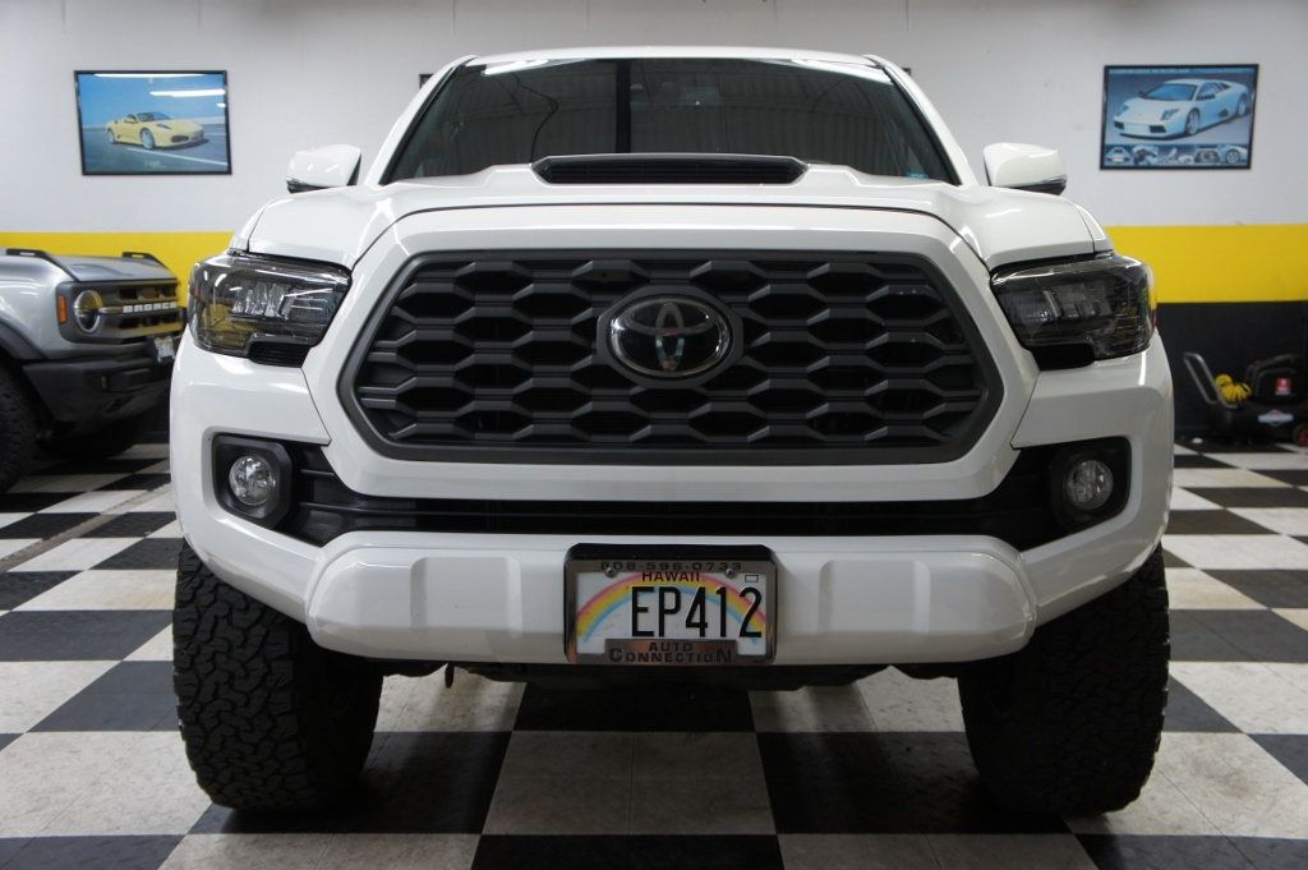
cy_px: 435
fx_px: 1307
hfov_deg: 53.2
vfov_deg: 36.8
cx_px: 654
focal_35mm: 36
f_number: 4
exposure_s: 1/40
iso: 400
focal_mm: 24
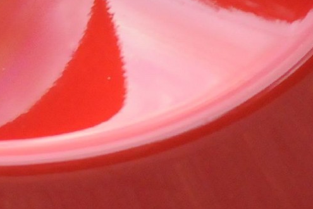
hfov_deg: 2.7
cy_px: -262
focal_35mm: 772
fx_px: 6712
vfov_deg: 1.8
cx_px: -188
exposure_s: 1/320
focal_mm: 102
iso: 2000
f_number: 5.6
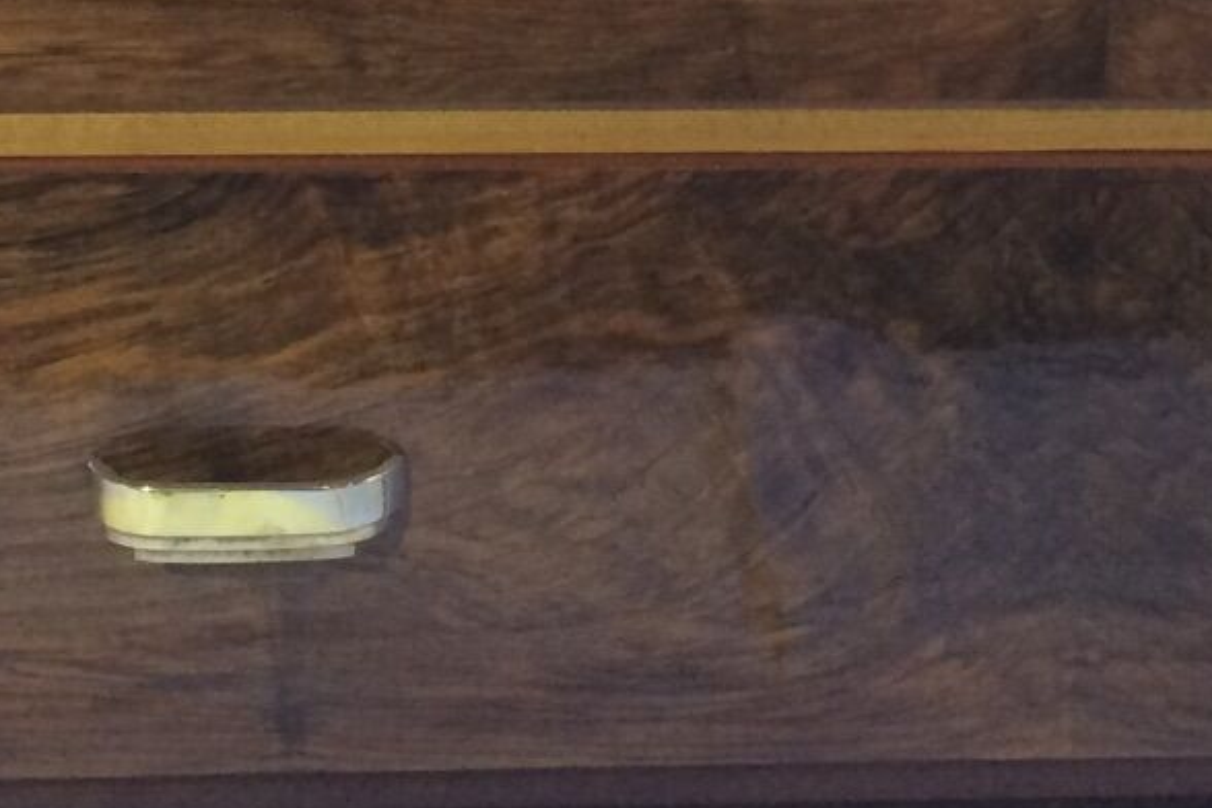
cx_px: 940
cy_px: -171
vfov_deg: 12.7
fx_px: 3535
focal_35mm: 105
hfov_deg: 19.3
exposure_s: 1/33
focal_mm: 4.15
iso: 80
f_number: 2.2
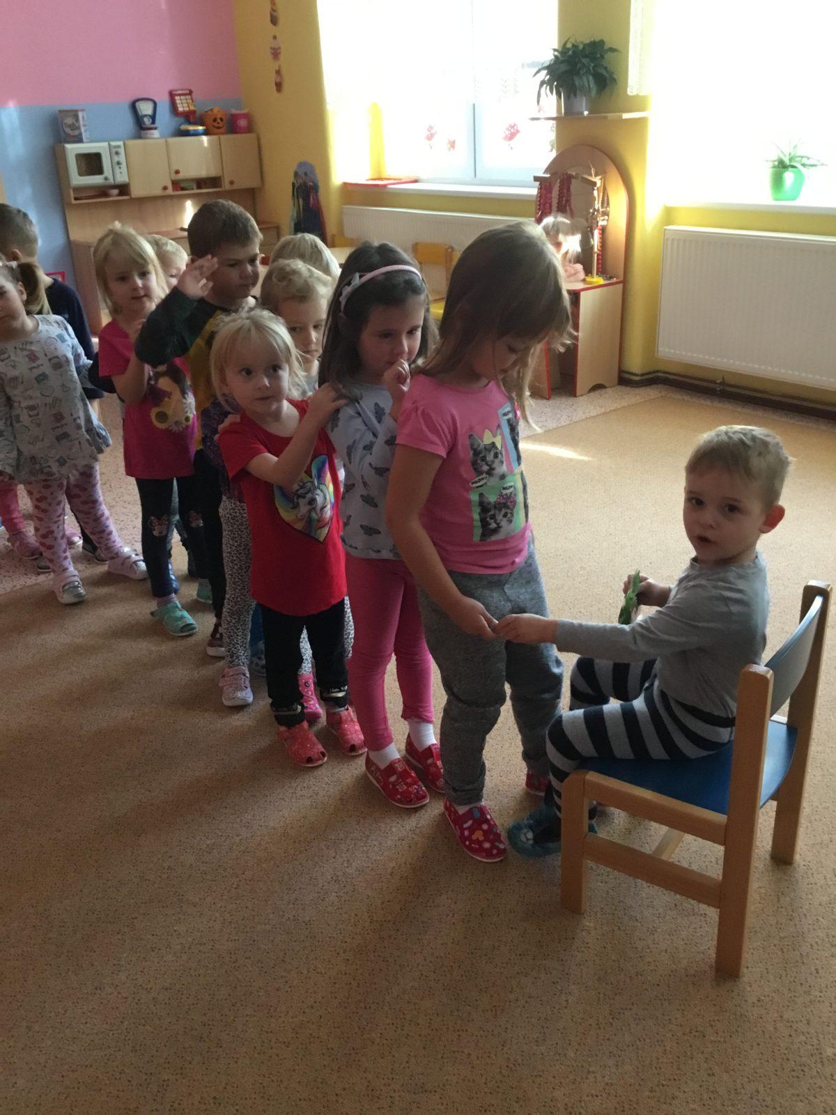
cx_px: 418
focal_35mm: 31
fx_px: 998
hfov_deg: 45.4
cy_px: 558
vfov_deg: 58.4
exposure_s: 1/33
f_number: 2.4
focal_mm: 3.3
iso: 200
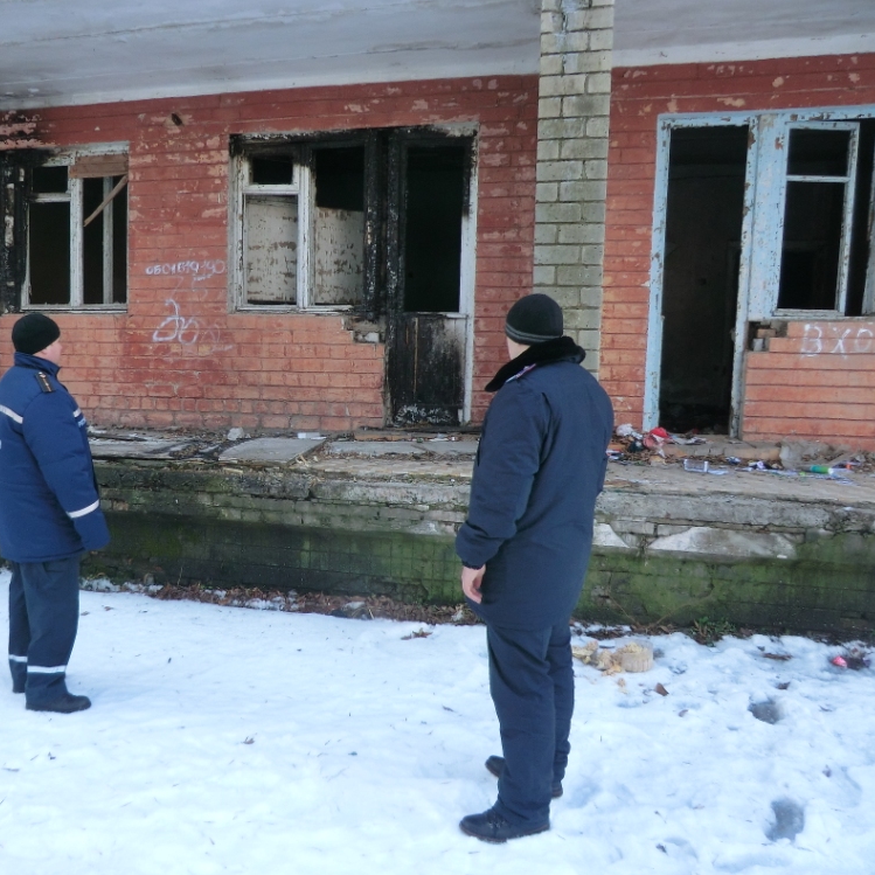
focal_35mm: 29
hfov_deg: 54.7
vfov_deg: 55.6
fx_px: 829
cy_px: 439
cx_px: 306
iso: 100
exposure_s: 1/60
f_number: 3.2
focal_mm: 4.3
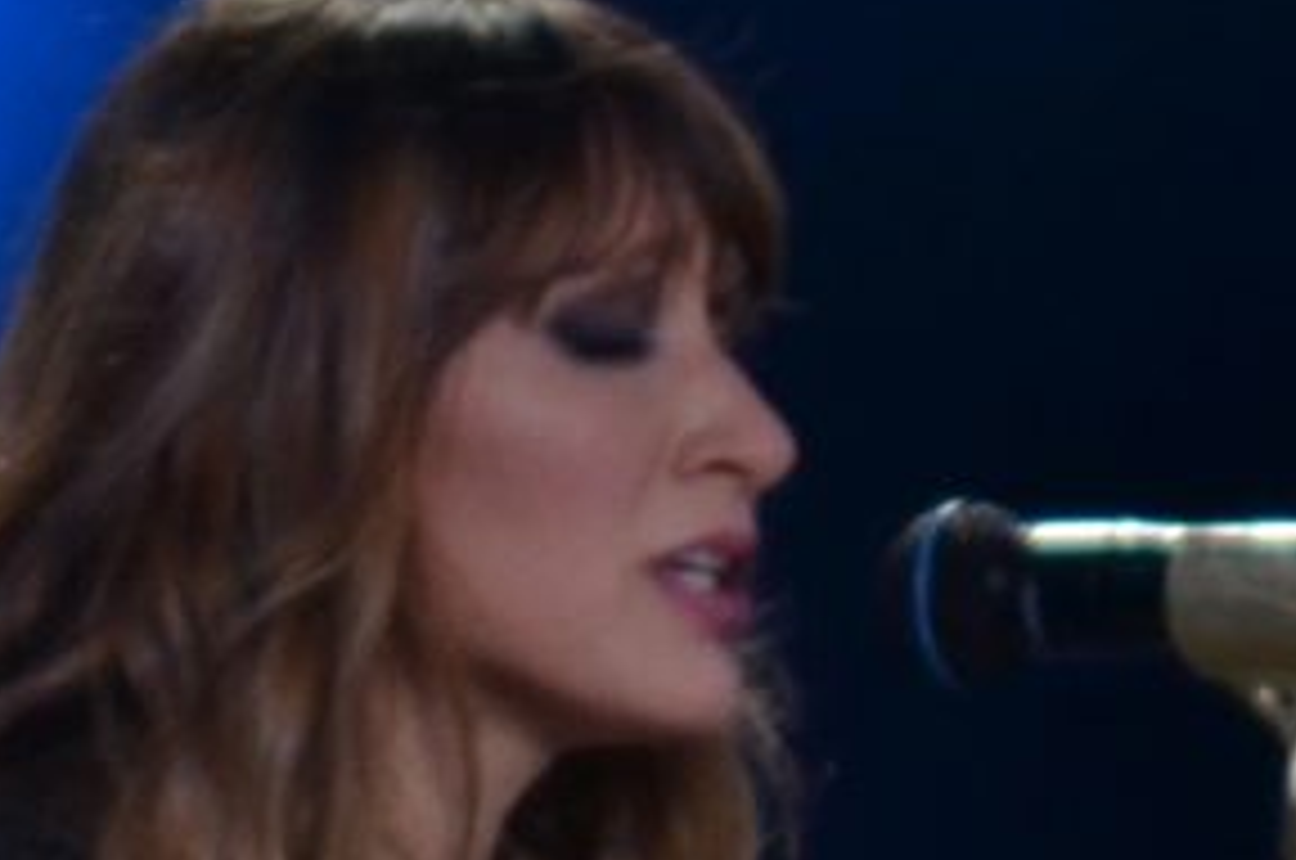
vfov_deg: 0.6
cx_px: -1332
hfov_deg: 1.0
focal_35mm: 2133
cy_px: 1076
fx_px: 76659
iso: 800
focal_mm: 200
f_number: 5.6
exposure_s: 1/125
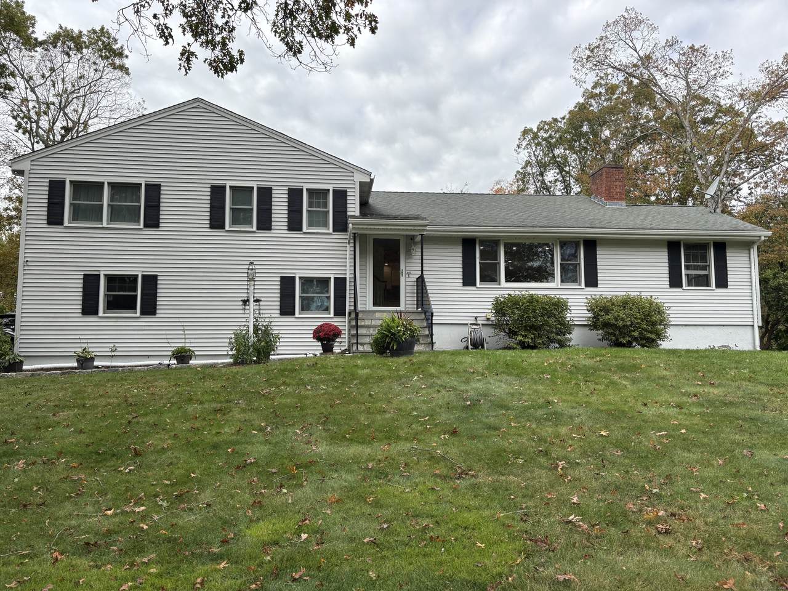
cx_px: 394
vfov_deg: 53.1
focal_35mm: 26
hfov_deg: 67.3
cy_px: 296
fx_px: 592
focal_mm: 5.96
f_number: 1.6
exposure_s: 1/1667
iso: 50
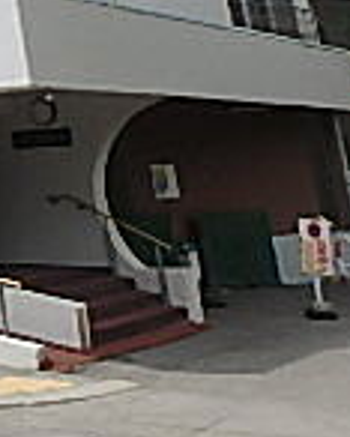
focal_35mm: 90
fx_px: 1164
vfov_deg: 19.7
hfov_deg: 12.3
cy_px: -123
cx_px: -562
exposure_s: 1/400
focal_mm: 3.7
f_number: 6
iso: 125
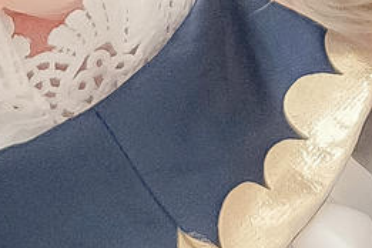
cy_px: -338
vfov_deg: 6.5
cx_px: 586
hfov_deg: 9.9
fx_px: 2077
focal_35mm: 201
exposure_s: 1/25
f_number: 1.8
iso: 125
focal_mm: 4.36
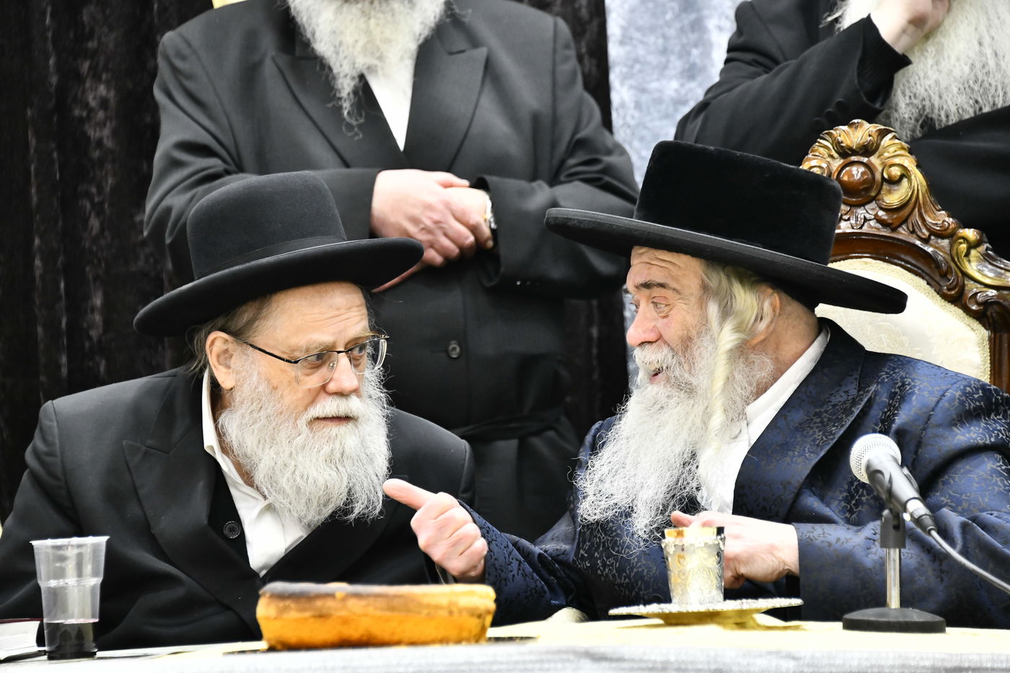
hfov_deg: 10.3
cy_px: 336
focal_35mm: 200
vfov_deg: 6.9
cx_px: 505
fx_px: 5610
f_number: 5.6
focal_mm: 200
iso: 2500
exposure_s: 1/160
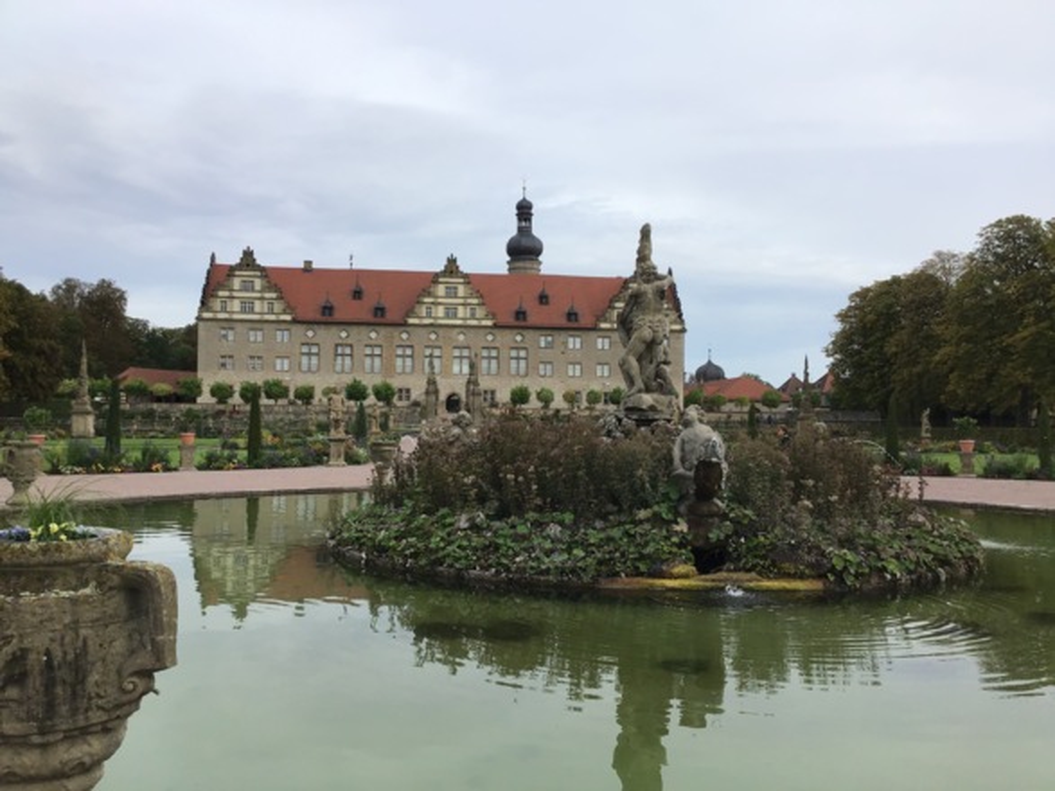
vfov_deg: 45.4
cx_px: 528
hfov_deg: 58.4
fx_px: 945
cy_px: 396
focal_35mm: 31
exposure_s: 1/936
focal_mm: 3.3
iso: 25
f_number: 2.4
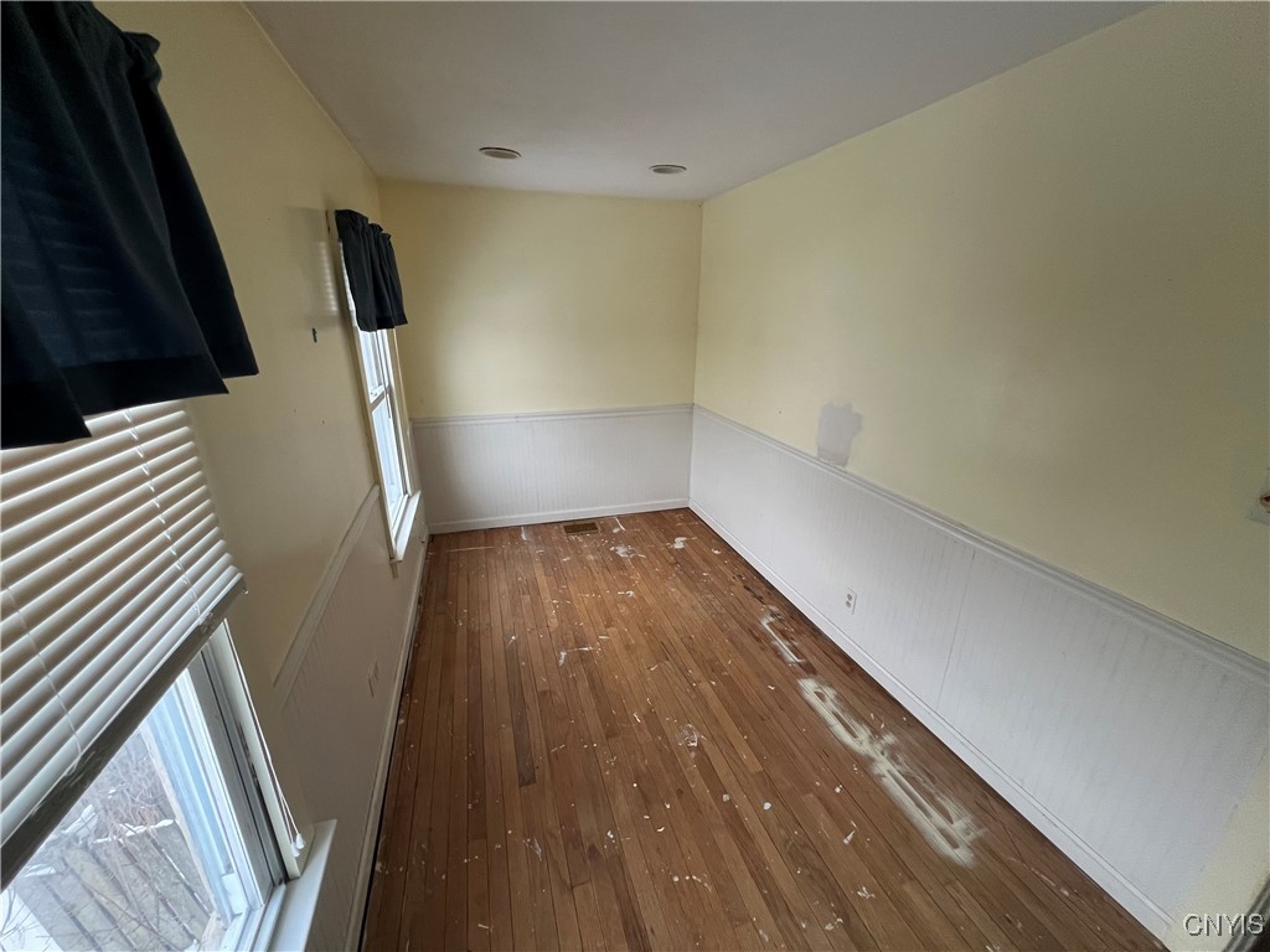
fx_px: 477
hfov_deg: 106.2
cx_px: 635
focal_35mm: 13
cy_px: 476
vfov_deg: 89.9
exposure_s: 1/99
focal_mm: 1.57
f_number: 1.8
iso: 250
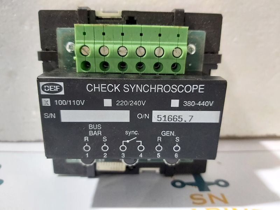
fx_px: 210
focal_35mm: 26
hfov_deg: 67.3
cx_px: 140
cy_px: 105
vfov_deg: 53.1
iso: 640
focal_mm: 3.92
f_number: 1.7
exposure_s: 1/25
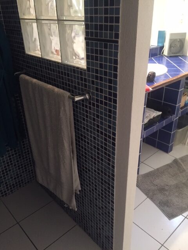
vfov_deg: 61.7
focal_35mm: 29
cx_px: 94
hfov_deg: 48.2
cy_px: 125
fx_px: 210
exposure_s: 1/20
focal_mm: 4.15
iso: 250
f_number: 2.2
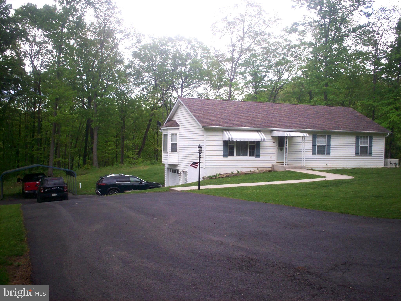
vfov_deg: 39.7
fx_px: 417
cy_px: 150
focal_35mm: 36
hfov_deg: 51.3
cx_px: 200
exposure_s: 1/110
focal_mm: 6
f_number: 4.5
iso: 100
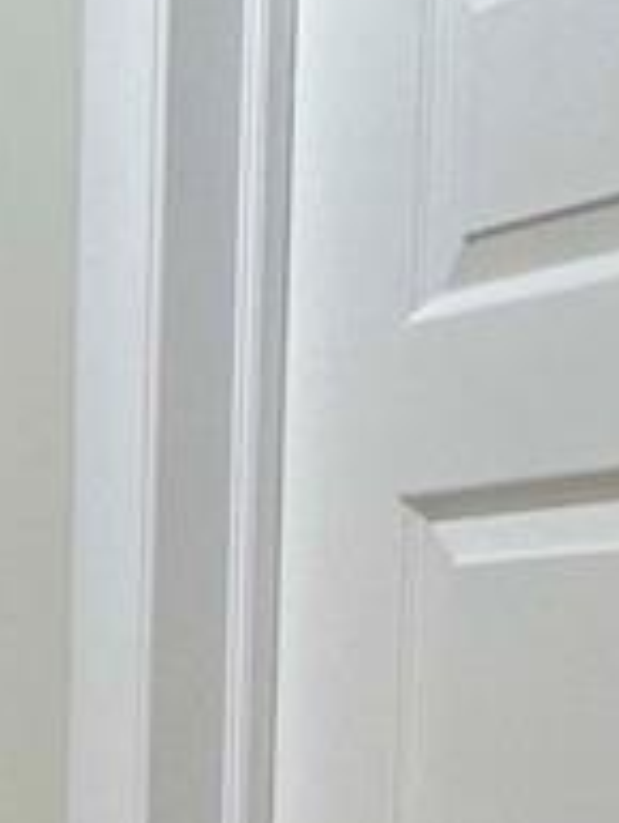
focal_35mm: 87
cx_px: -145
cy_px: 921
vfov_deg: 21.3
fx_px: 2072
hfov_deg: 16.2
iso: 100
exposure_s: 1/120
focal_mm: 2.22
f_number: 2.2
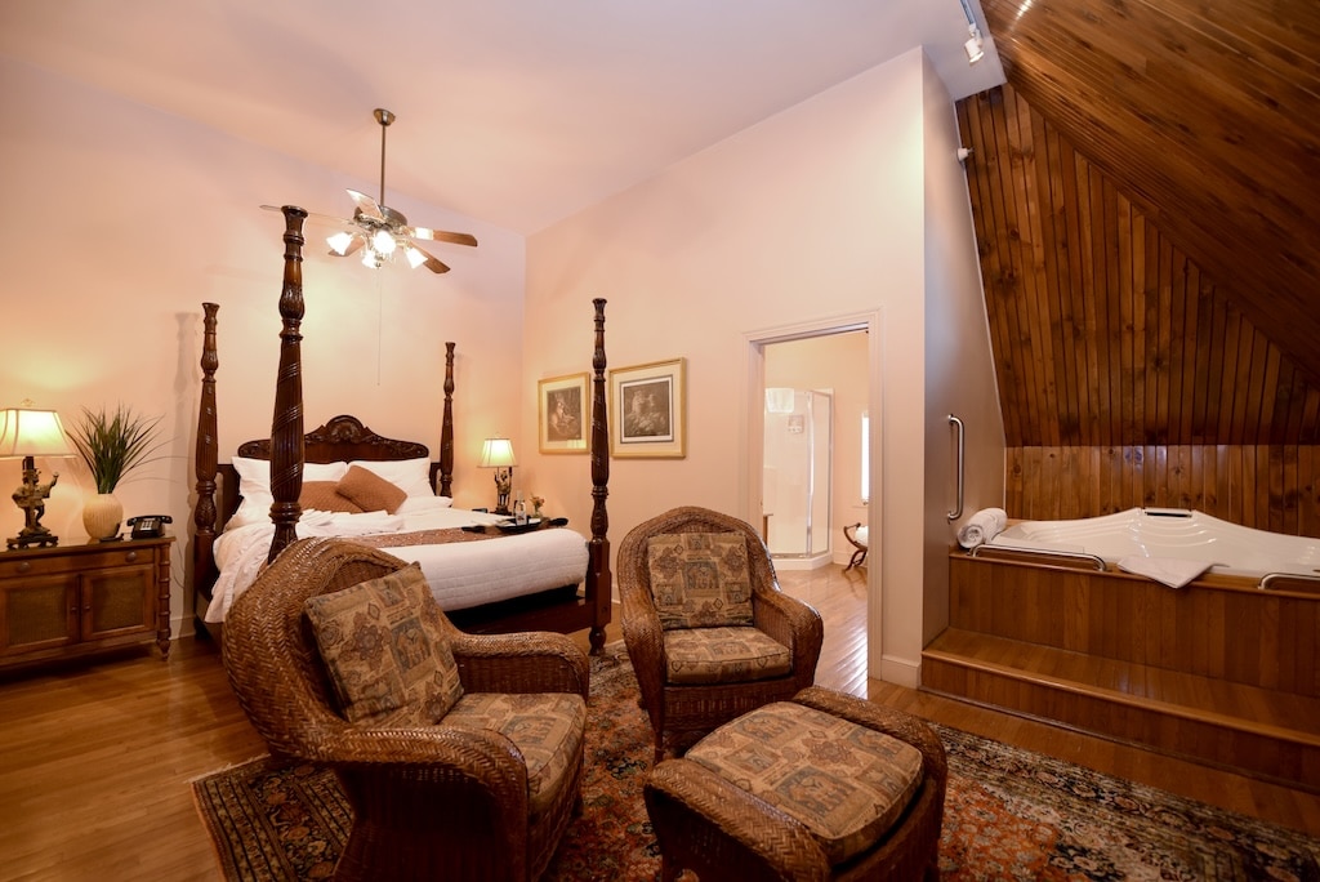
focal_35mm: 14
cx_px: 660
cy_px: 441
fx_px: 514
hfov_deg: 104.2
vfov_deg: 81.3
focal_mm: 14
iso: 800
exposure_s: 1/60
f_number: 3.2
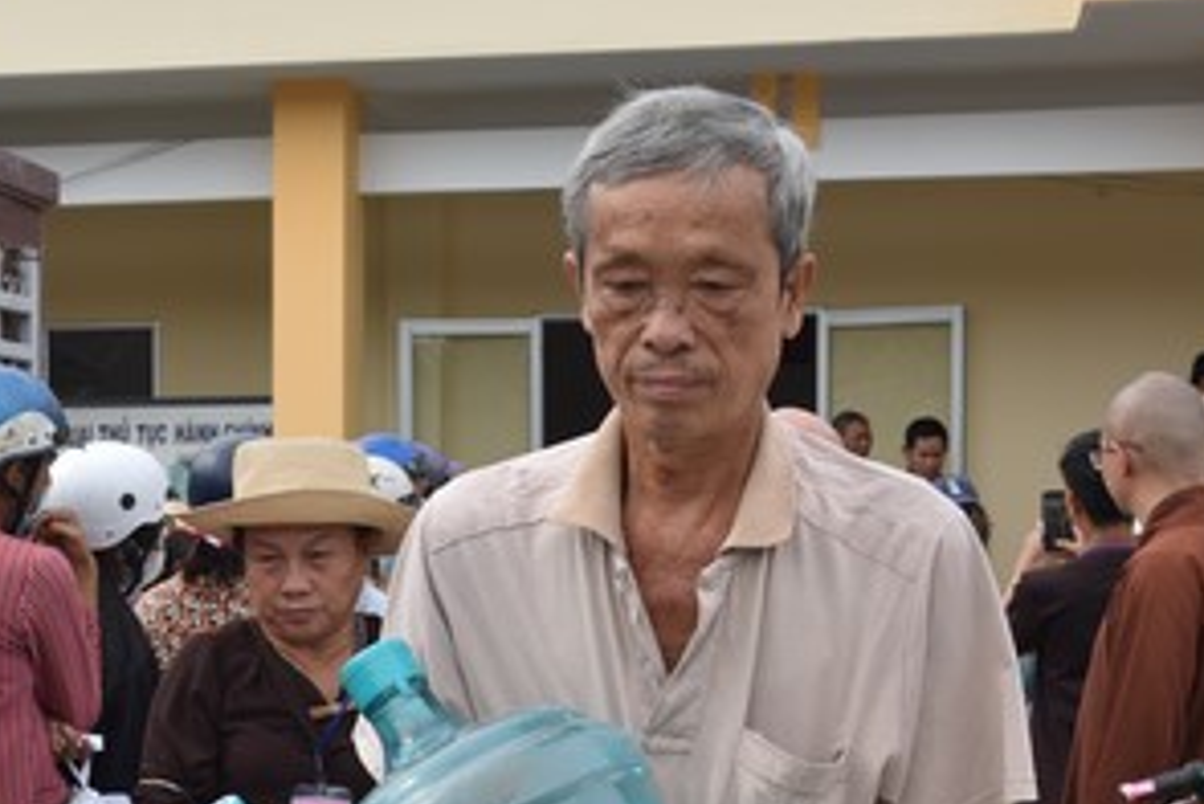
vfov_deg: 17.5
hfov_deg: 26.2
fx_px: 2576
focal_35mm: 77
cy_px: 726
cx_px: 433
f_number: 8
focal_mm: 35
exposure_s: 1/250
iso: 220
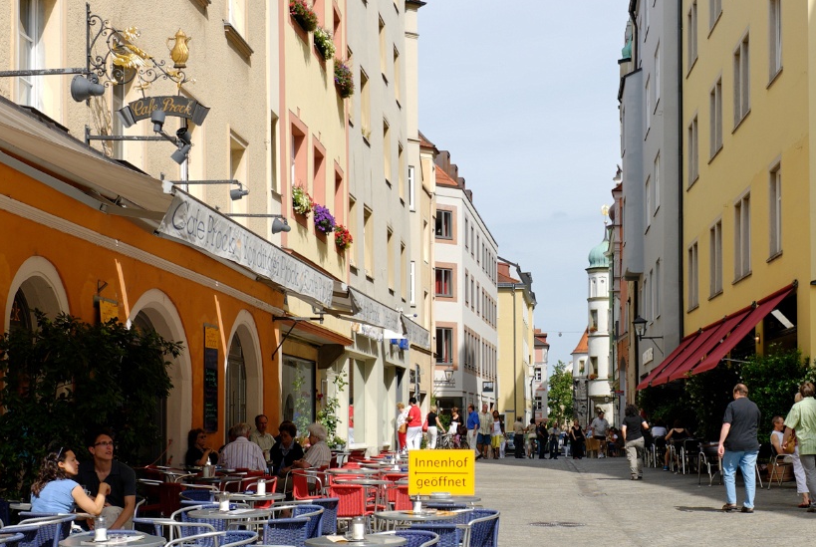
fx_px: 1317
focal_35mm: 58
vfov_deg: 23.3
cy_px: 371
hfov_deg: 34.0
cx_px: 566
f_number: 8
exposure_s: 1/250
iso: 100
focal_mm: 24
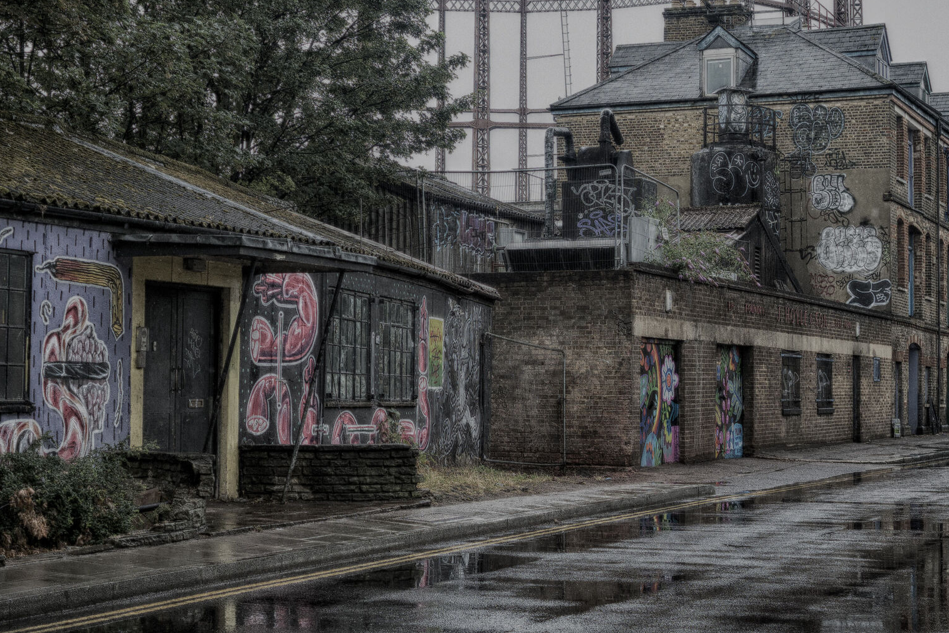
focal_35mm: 65
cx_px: 509
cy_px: 253
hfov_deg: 31.0
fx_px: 1713
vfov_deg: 20.9
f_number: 2.8
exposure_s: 1/750
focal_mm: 27
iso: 400
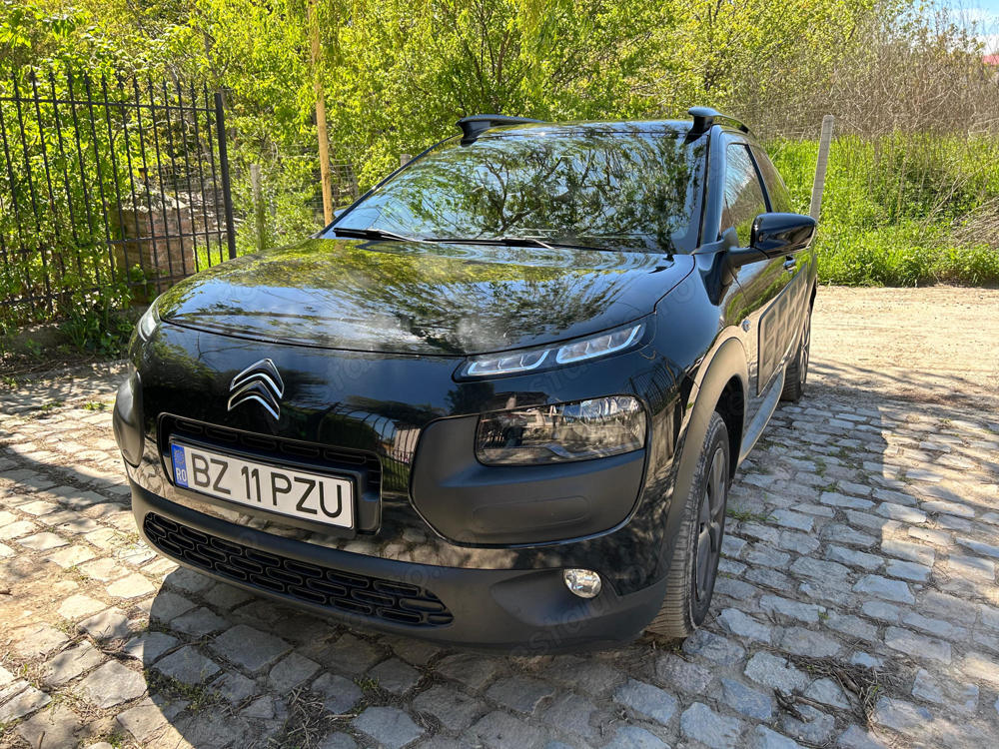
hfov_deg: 67.3
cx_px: 500
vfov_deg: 53.1
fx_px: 750
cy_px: 374
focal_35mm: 26
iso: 50
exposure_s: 1/733
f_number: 1.5
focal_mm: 5.7
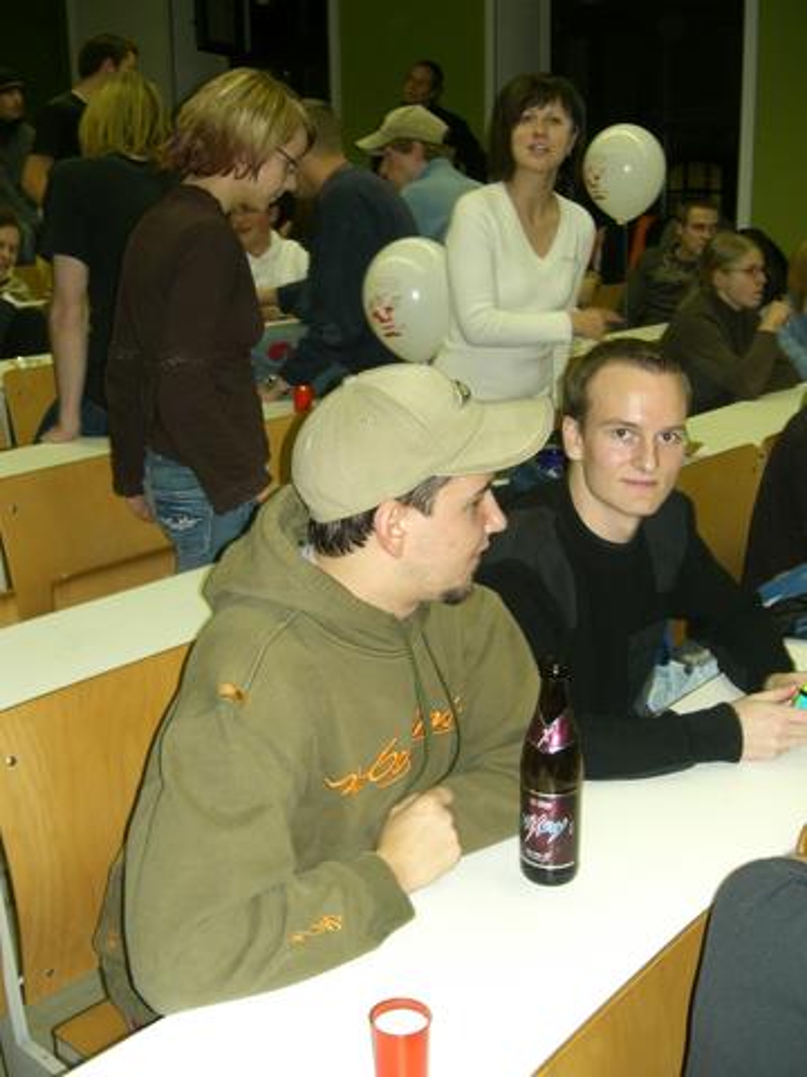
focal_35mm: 38
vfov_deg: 49.0
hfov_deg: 37.7
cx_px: 404
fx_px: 1181
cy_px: 538
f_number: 3.1
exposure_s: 1/60
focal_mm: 6.3
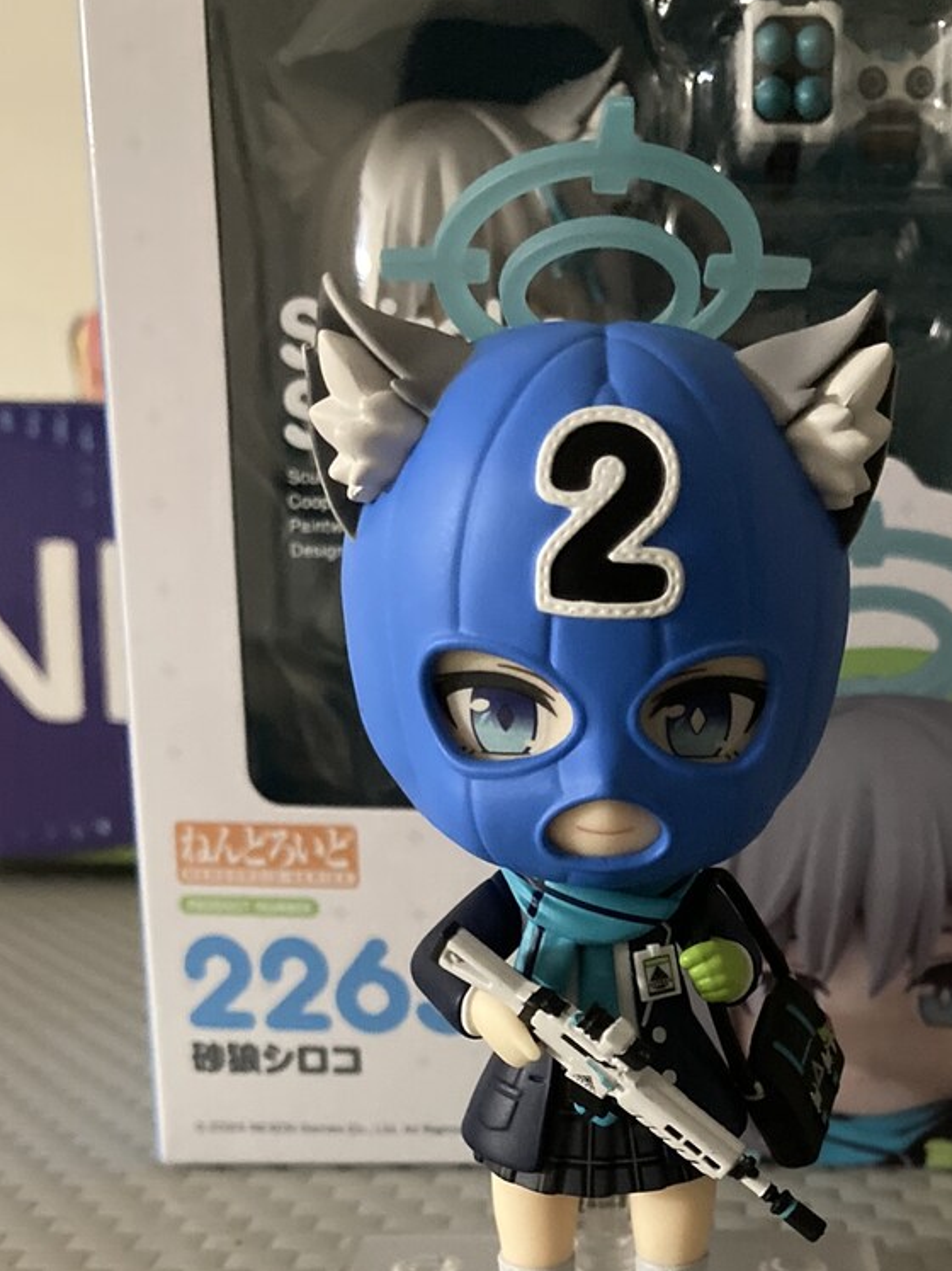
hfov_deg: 31.8
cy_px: 994
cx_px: 670
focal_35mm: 45
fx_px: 1651
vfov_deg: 40.6
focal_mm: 3.99
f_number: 1.8
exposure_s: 1/20
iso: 640
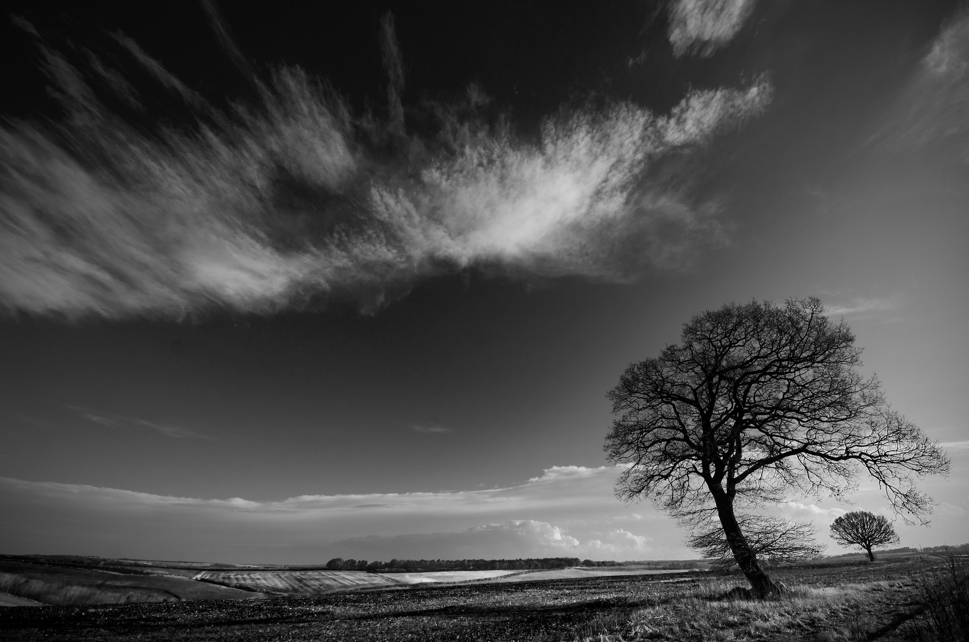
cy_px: 321
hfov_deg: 100.5
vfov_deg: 77.1
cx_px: 484
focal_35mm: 15
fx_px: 403
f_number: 8
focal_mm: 10
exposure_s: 1/160
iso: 100
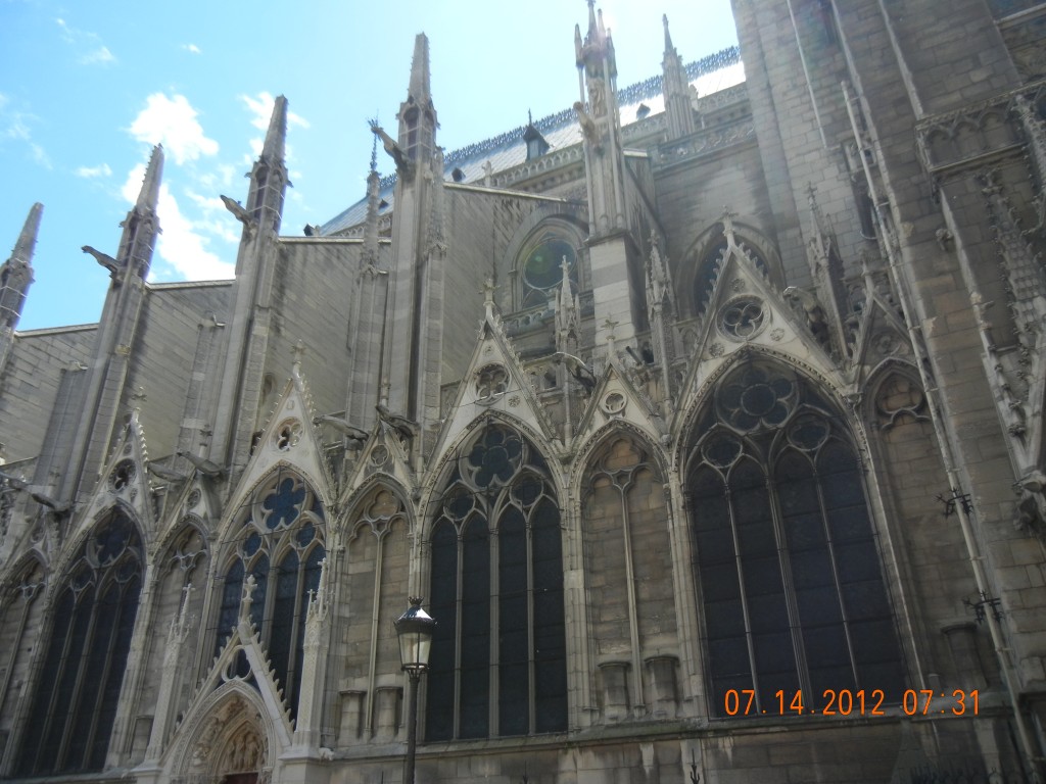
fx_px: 907
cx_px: 523
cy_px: 392
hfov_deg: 60.0
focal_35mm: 30
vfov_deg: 46.8
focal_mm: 5.4
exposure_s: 1/750
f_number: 3.5
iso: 160
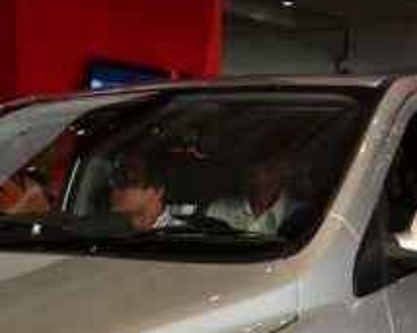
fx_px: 1295
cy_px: 403
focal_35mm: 105
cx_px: 109
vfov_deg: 14.2
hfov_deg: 18.2
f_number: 4
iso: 400
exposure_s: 1/60
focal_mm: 20
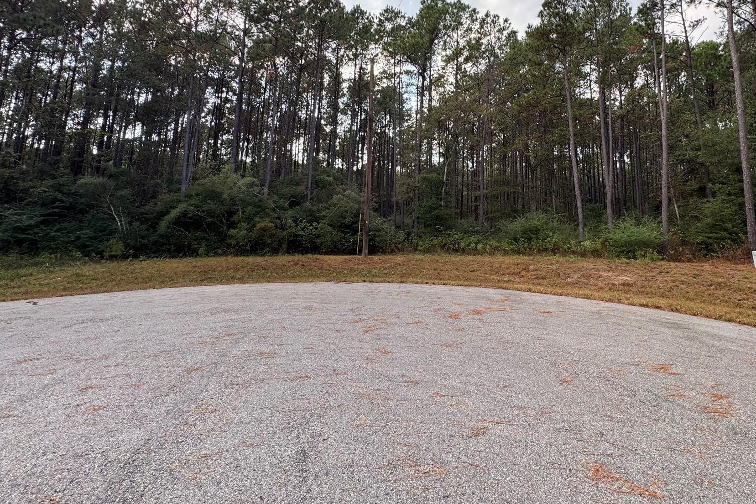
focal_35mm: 18
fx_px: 378
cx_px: 436
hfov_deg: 89.3
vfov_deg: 65.5
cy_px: 167
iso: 40
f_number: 2.2
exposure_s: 1/238
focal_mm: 2.22
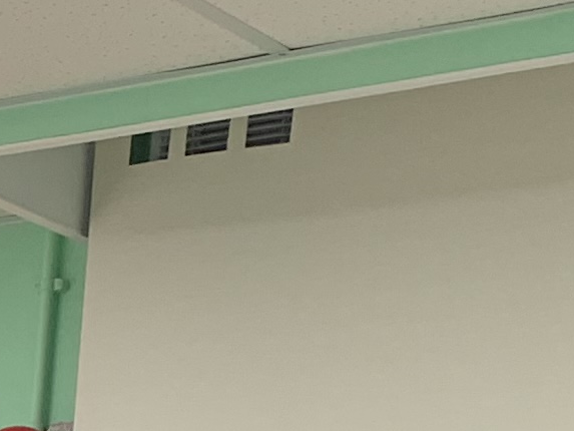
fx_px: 3035
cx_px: -768
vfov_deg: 7.1
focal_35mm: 183
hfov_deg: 9.7
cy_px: 1395
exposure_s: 1/50
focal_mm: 4.25
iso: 50
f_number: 1.8
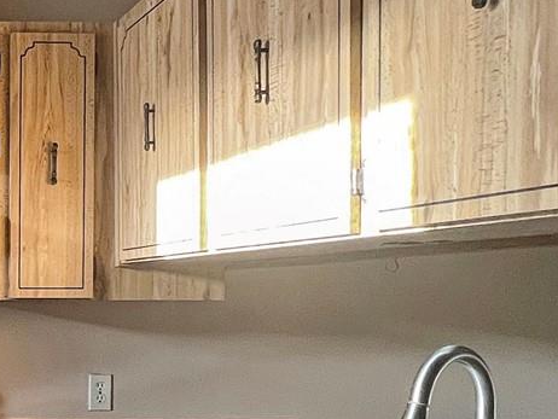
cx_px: -185
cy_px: 412
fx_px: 726
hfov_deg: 31.4
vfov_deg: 30.1
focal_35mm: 45
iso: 250
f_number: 1.8
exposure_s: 1/60
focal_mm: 1.57
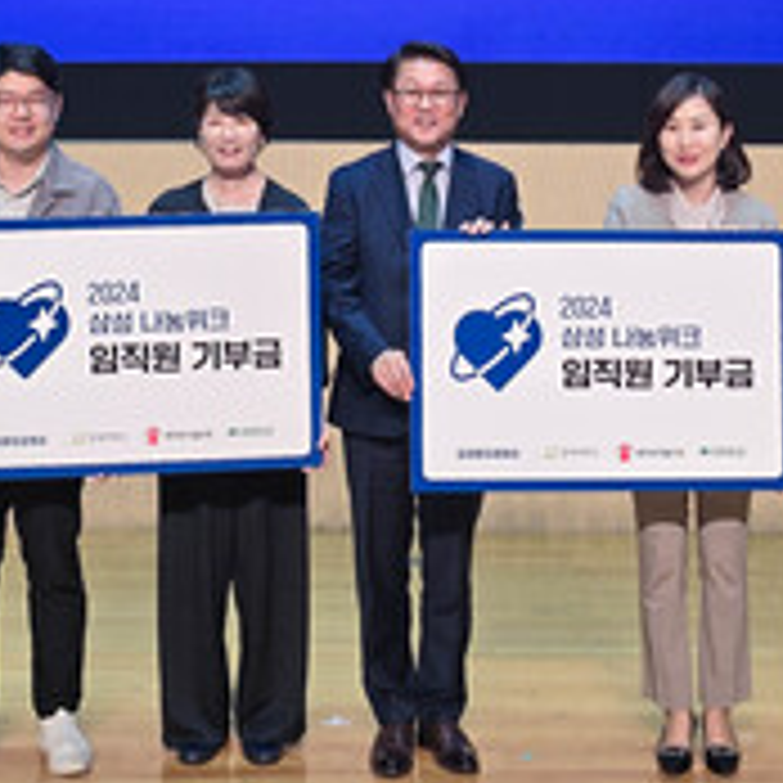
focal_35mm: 70
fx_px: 1791
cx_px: 369
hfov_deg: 24.7
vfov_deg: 22.6
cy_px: -171
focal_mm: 6.3
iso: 64
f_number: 1.7
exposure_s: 1/50
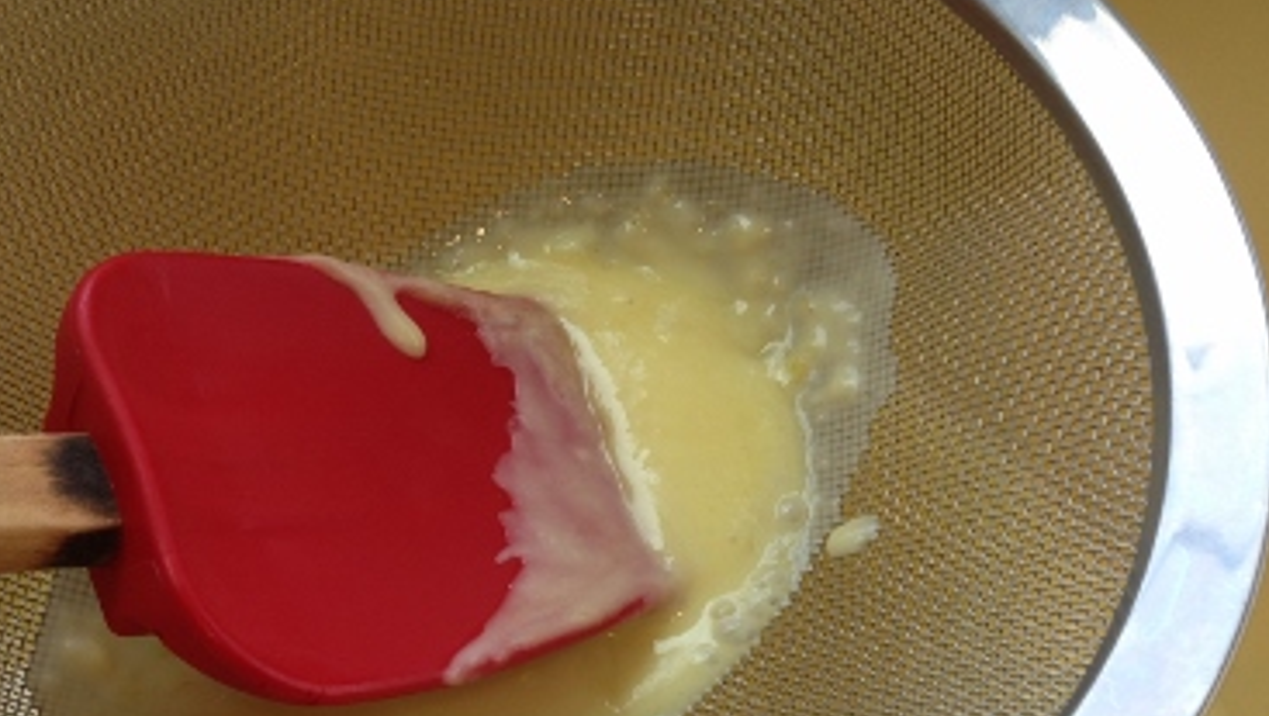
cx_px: 477
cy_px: 387
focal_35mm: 47
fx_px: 1583
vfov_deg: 25.5
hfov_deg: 43.4
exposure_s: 1/129
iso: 50
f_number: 2.4
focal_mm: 4.12
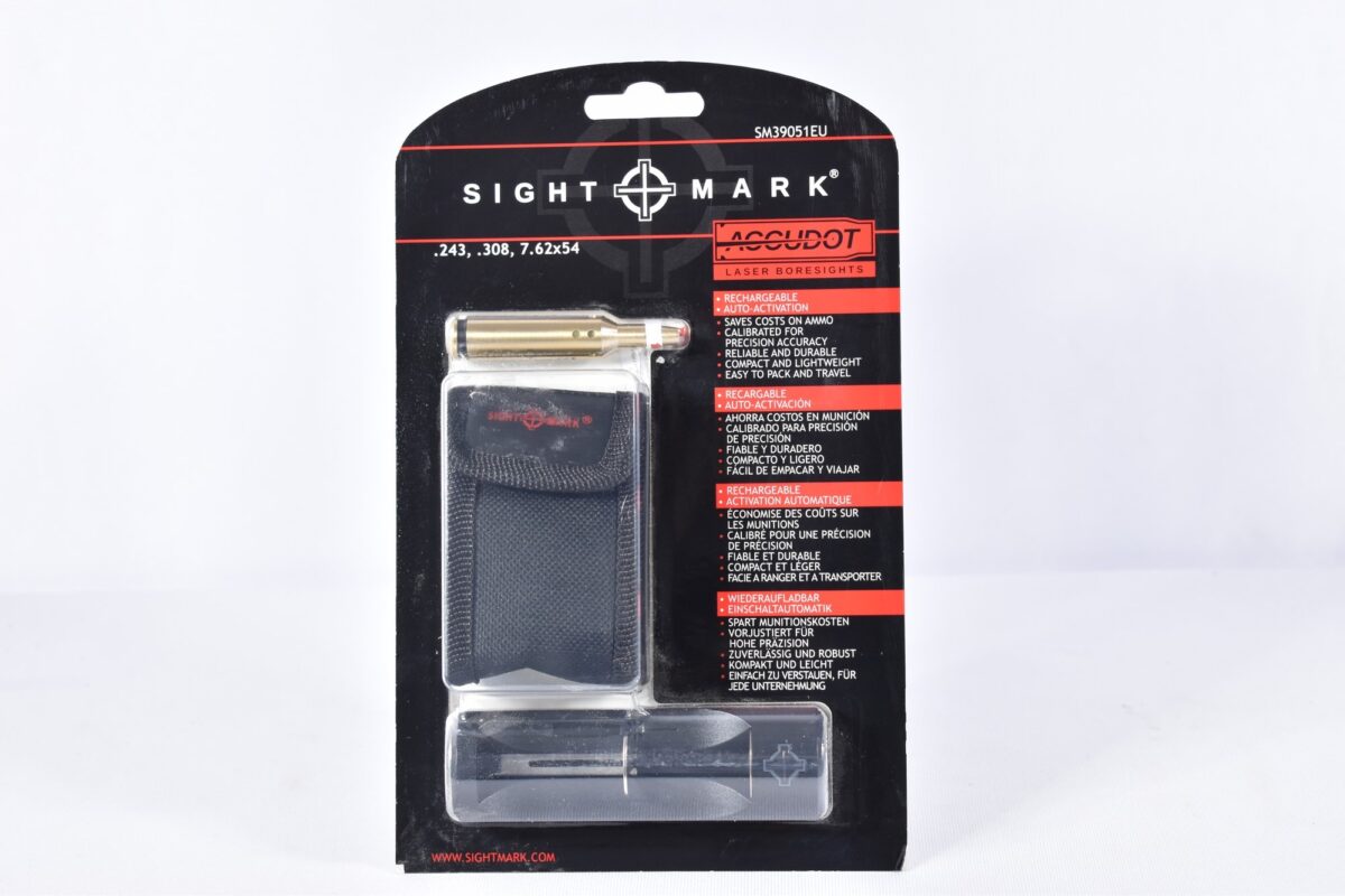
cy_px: 448
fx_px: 2690
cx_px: 672
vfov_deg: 18.9
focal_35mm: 72
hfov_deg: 28.1
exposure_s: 1/40
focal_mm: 48
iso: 640
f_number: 5.3
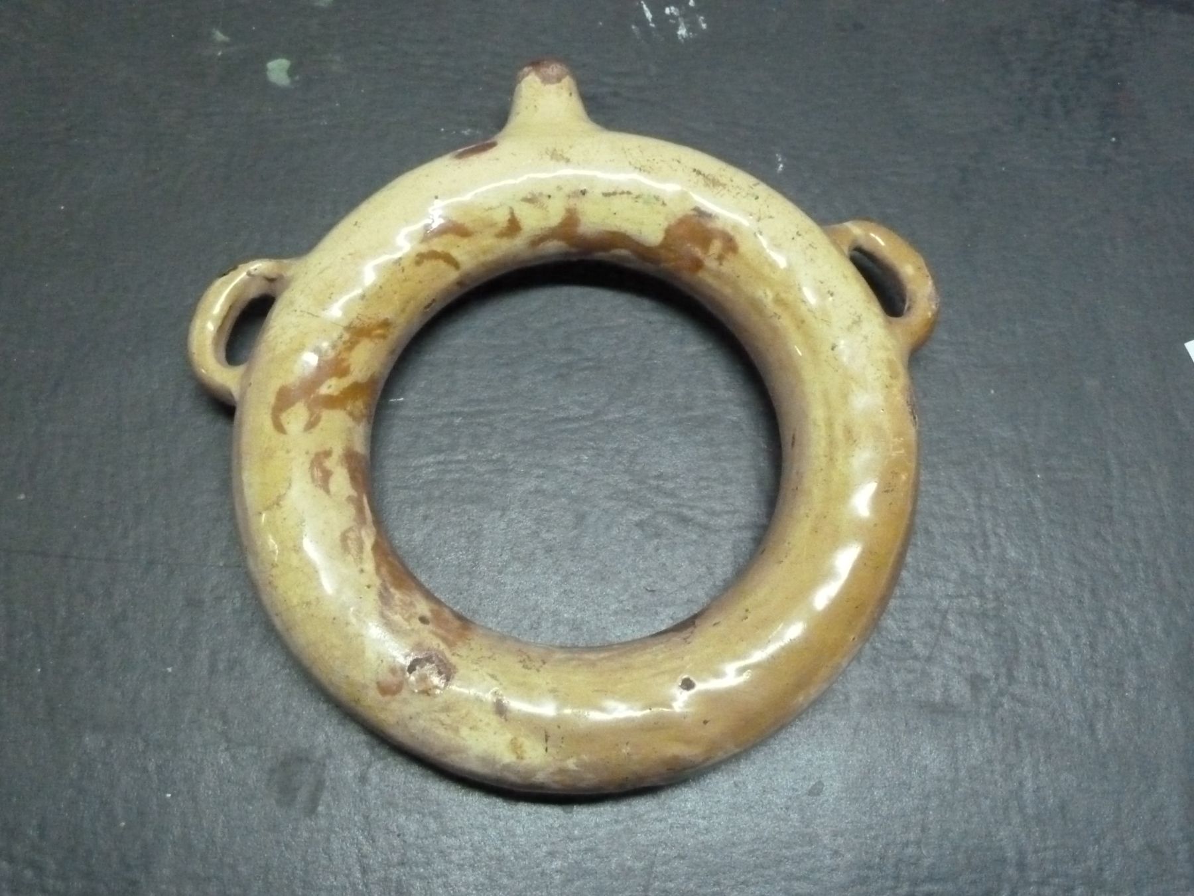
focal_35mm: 37
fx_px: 1276
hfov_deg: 50.1
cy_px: 448
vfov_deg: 38.7
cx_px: 597
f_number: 3.6
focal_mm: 6.1
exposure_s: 1/40
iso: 1600
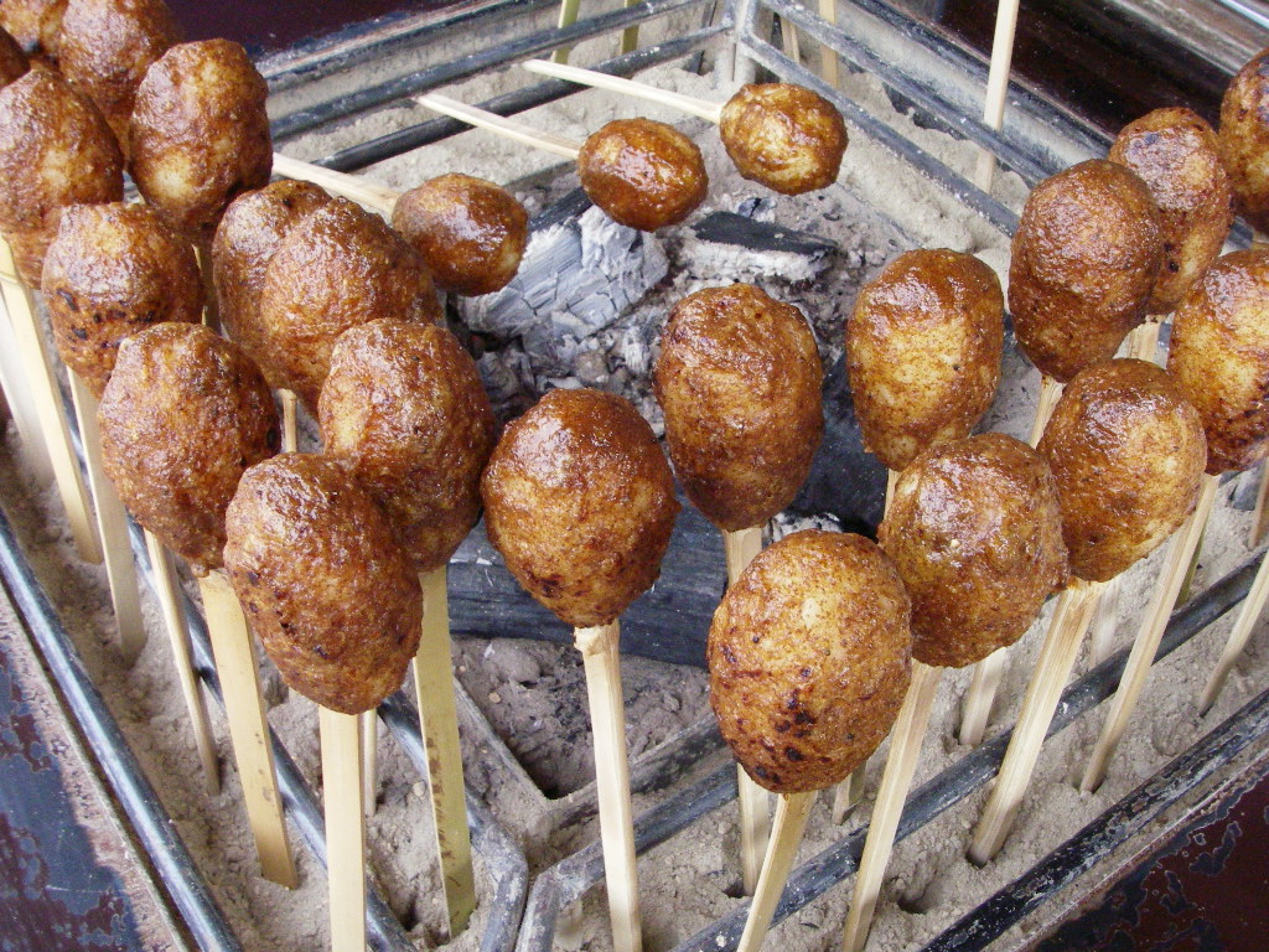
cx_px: 634
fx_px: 1393
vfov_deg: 37.7
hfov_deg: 49.0
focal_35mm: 38
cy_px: 476
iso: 400
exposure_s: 1/160
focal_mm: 6.3
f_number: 6.6
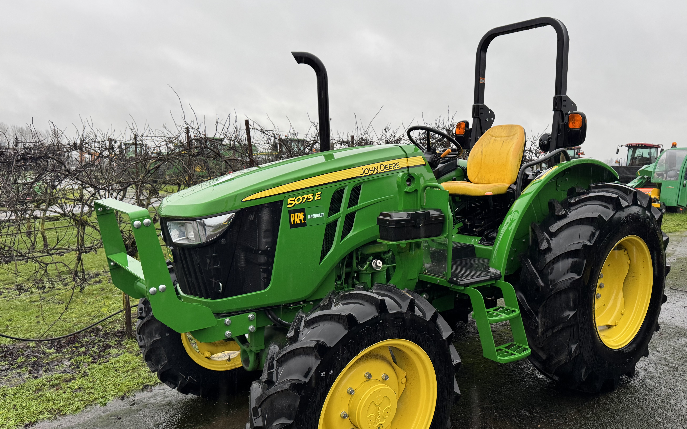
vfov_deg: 44.5
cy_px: 239
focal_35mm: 28
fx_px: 524
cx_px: 368
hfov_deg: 66.4
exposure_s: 1/121
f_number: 1.78
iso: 125
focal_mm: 6.76
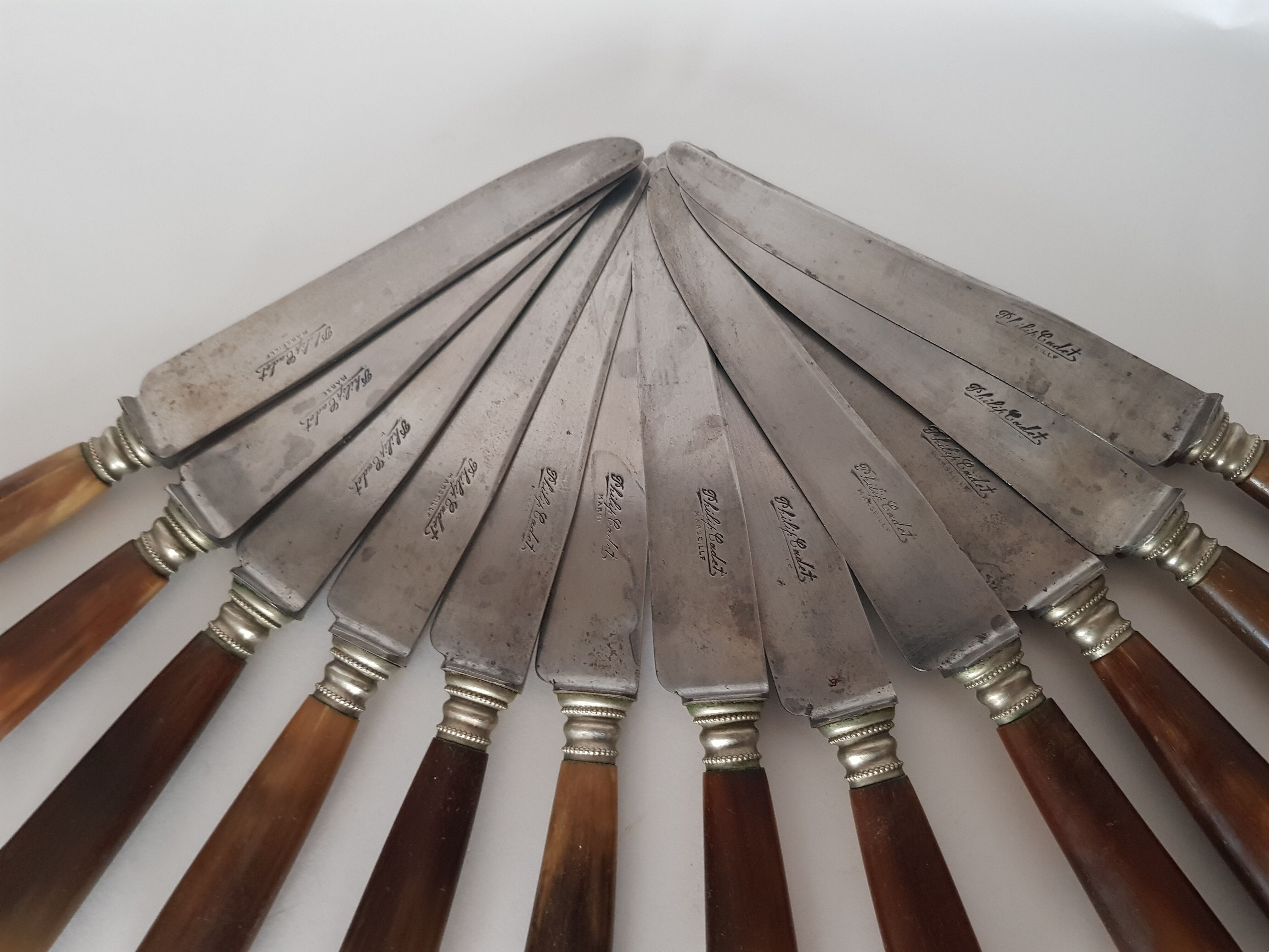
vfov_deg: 53.1
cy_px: 476
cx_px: 634
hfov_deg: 67.3
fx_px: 953
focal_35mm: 26
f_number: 1.7
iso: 200
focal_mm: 4.2
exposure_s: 1/22
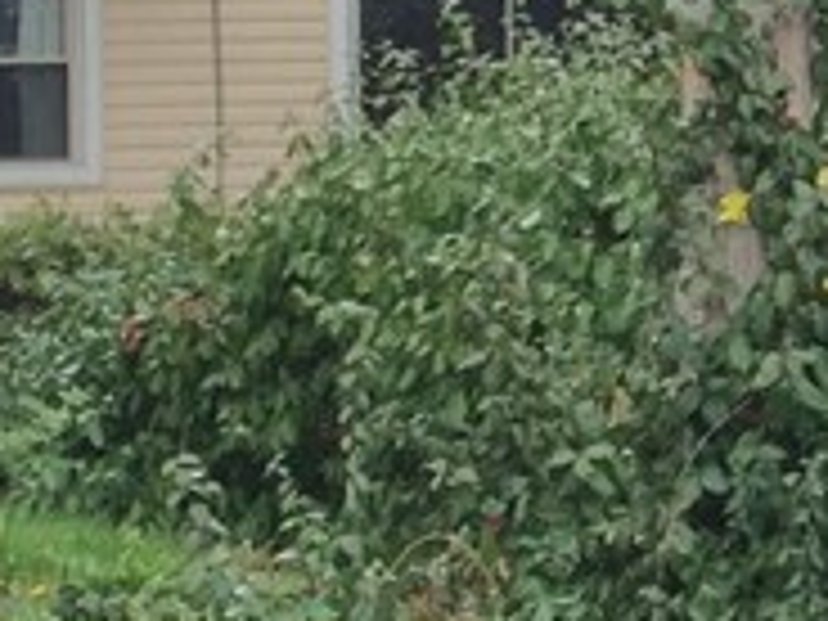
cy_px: 9
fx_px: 3851
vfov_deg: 9.2
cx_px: 1364
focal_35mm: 161
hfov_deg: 11.6
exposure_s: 1/177
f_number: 2.2
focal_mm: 4.15
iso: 32
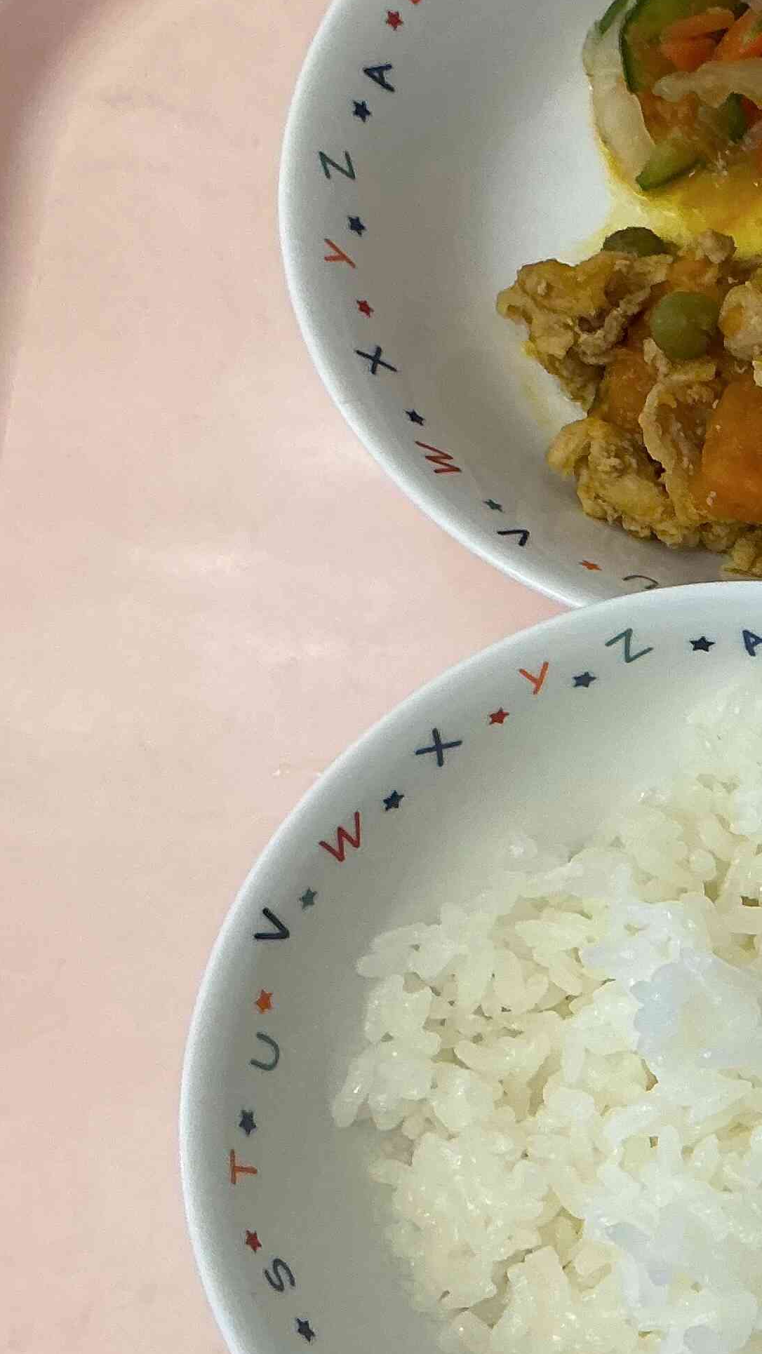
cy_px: 762
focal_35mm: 66
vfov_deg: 31.9
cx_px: 1211
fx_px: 2370
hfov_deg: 16.3
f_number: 1.8
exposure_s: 1/60
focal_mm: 3
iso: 64
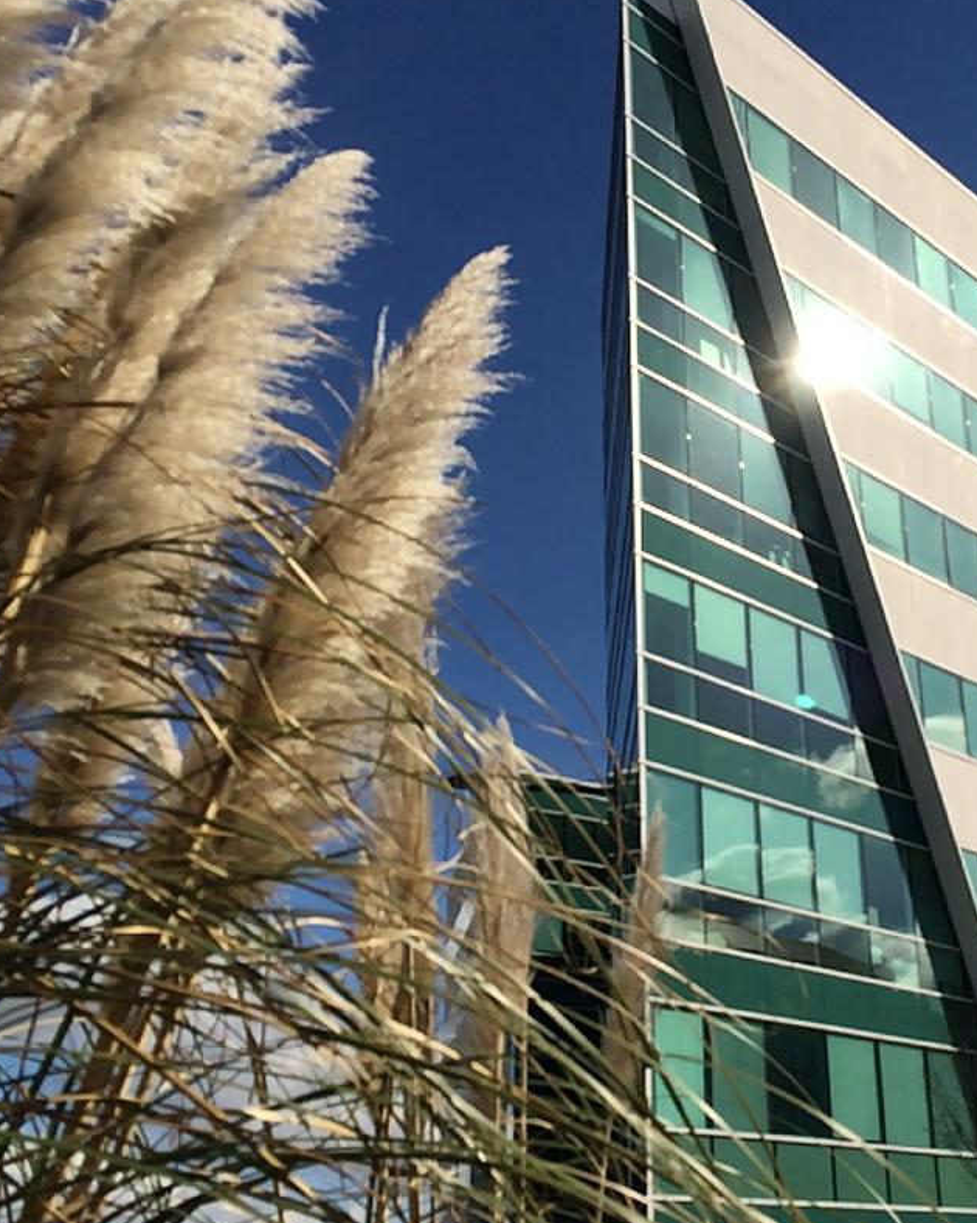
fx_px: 1663
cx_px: 823
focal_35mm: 46
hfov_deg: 31.6
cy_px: 576
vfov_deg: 40.3
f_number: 2.2
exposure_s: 1/5587
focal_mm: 4.15
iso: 32
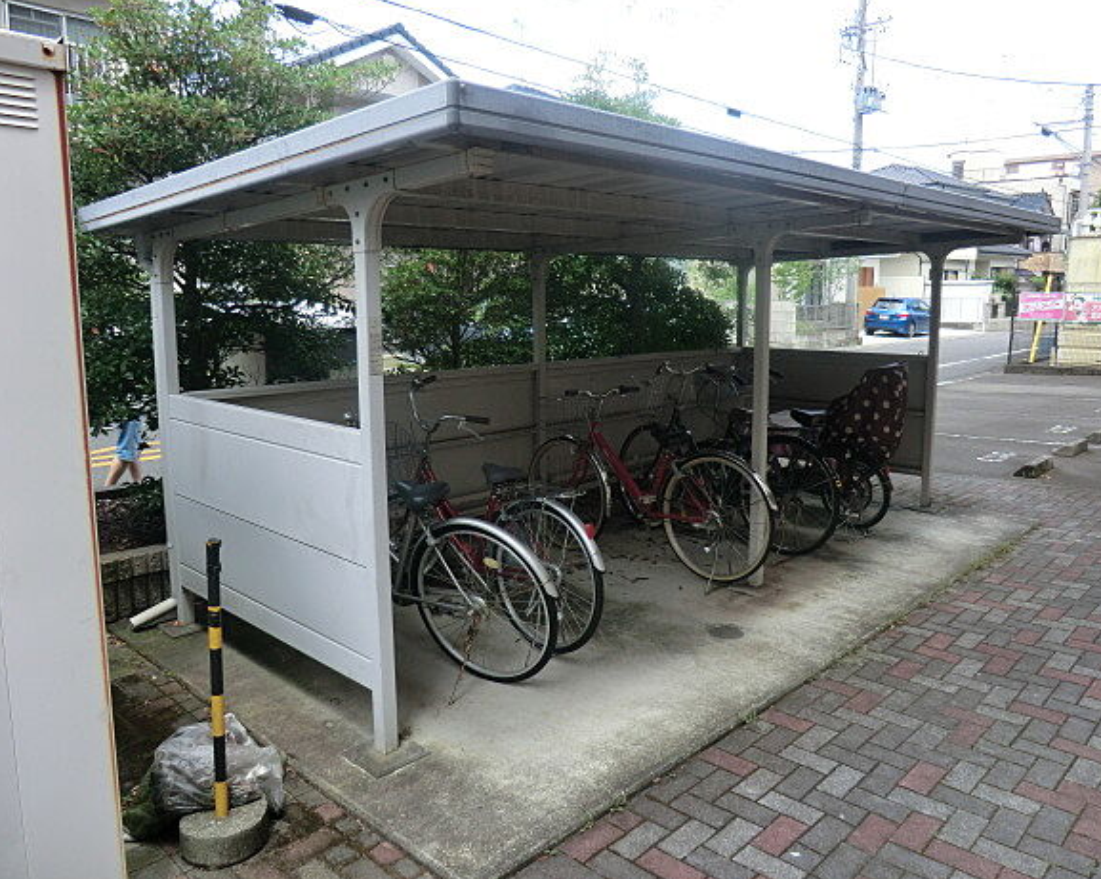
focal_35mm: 26
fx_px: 847
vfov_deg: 54.9
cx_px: 572
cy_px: 435
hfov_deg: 66.0
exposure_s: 1/320
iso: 80
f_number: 3.2
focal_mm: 4.3
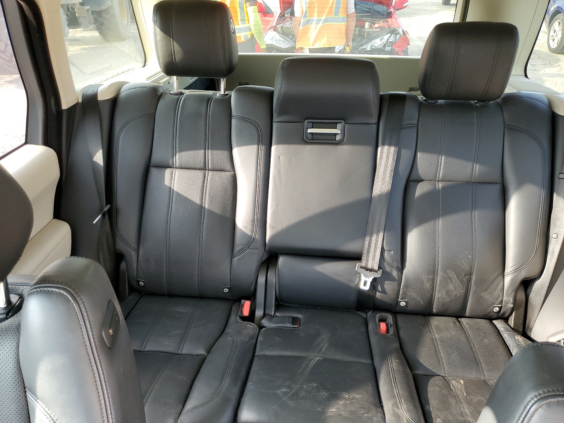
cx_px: 282
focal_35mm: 26
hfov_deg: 67.3
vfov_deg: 53.1
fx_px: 424
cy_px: 212
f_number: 1.5
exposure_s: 1/60.2
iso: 76
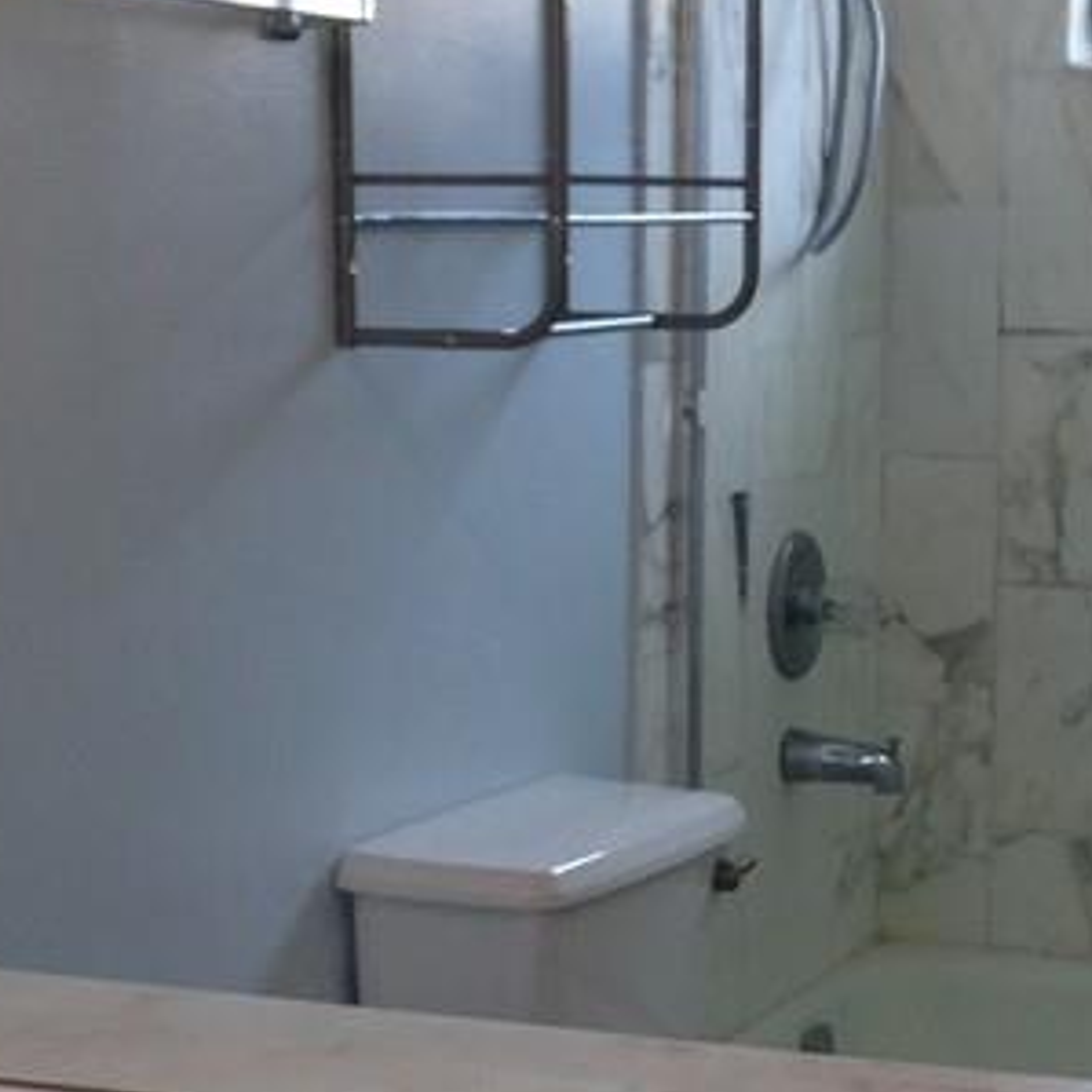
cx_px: 763
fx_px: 3569
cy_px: 712
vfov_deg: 17.4
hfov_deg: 17.3
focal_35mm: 100
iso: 64
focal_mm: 4.12
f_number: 2.4
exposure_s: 1/60
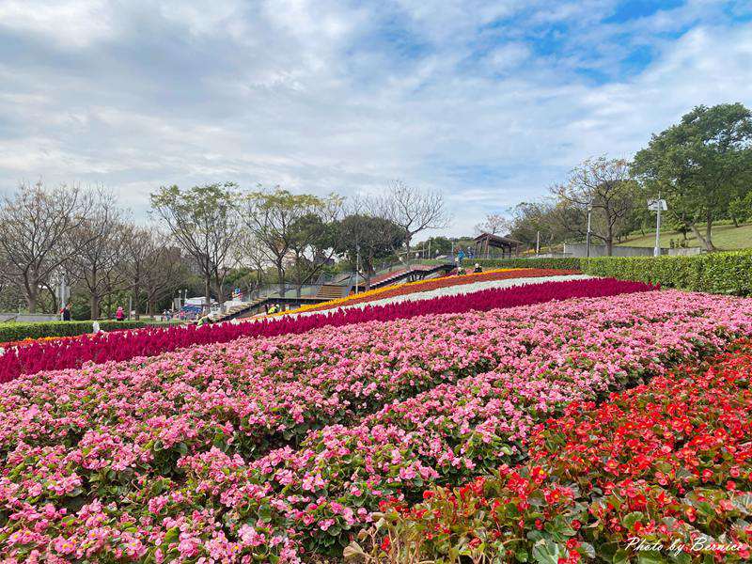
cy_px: 282
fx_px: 565
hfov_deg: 67.3
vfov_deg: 53.1
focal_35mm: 26
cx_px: 376
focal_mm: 4.25
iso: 32
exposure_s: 1/3205
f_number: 1.8
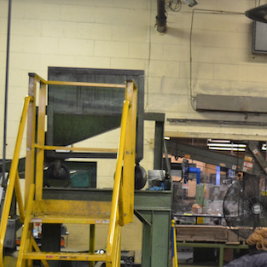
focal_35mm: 108
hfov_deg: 15.2
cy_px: 174
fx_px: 942
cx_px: 374
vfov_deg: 16.1
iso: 560
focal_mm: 22
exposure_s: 1/60
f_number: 4
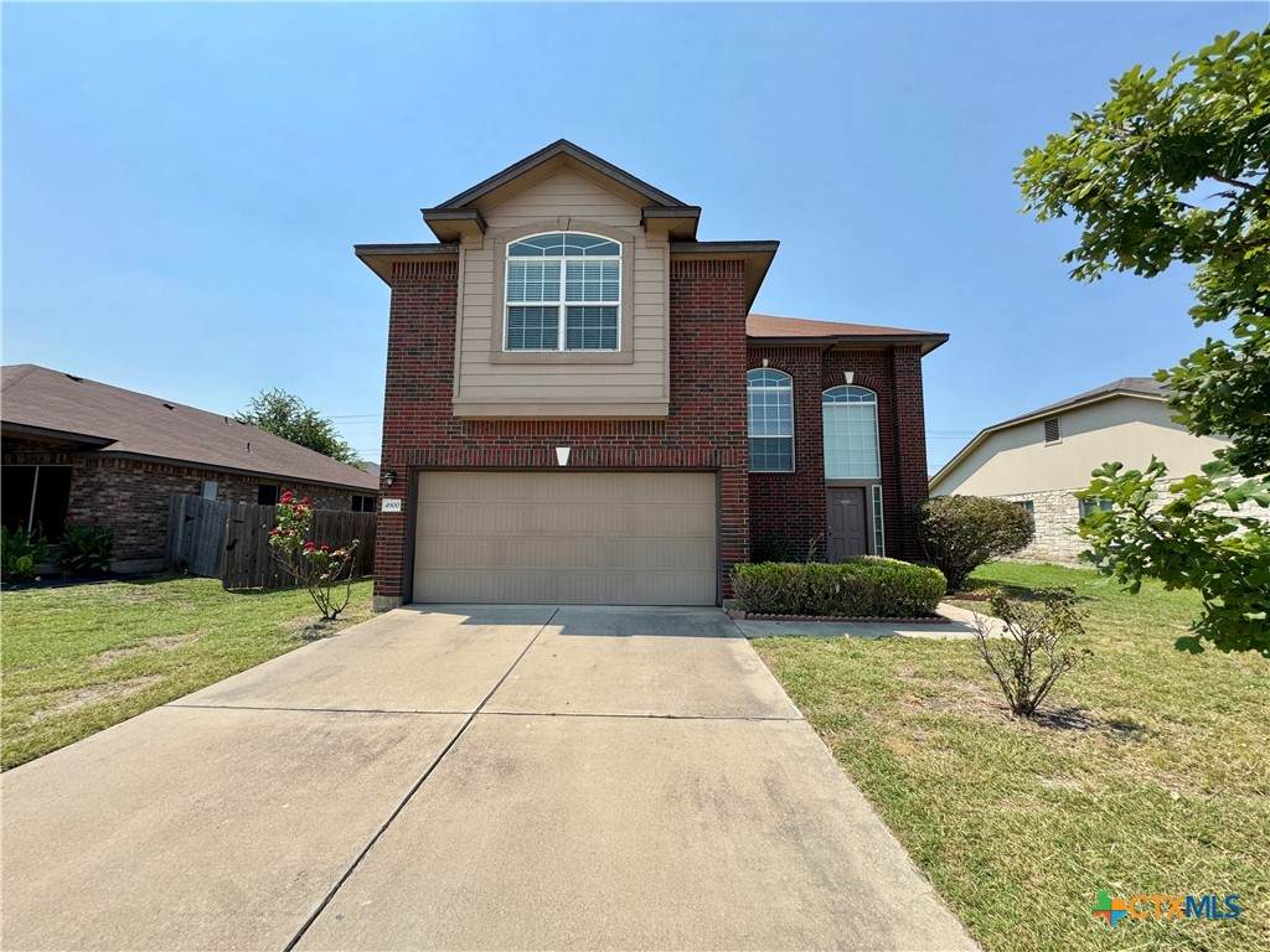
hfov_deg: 102.1
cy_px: 476
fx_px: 514
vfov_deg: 85.7
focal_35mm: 14
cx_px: 635
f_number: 2.2
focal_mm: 2.22
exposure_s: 1/1370
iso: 50
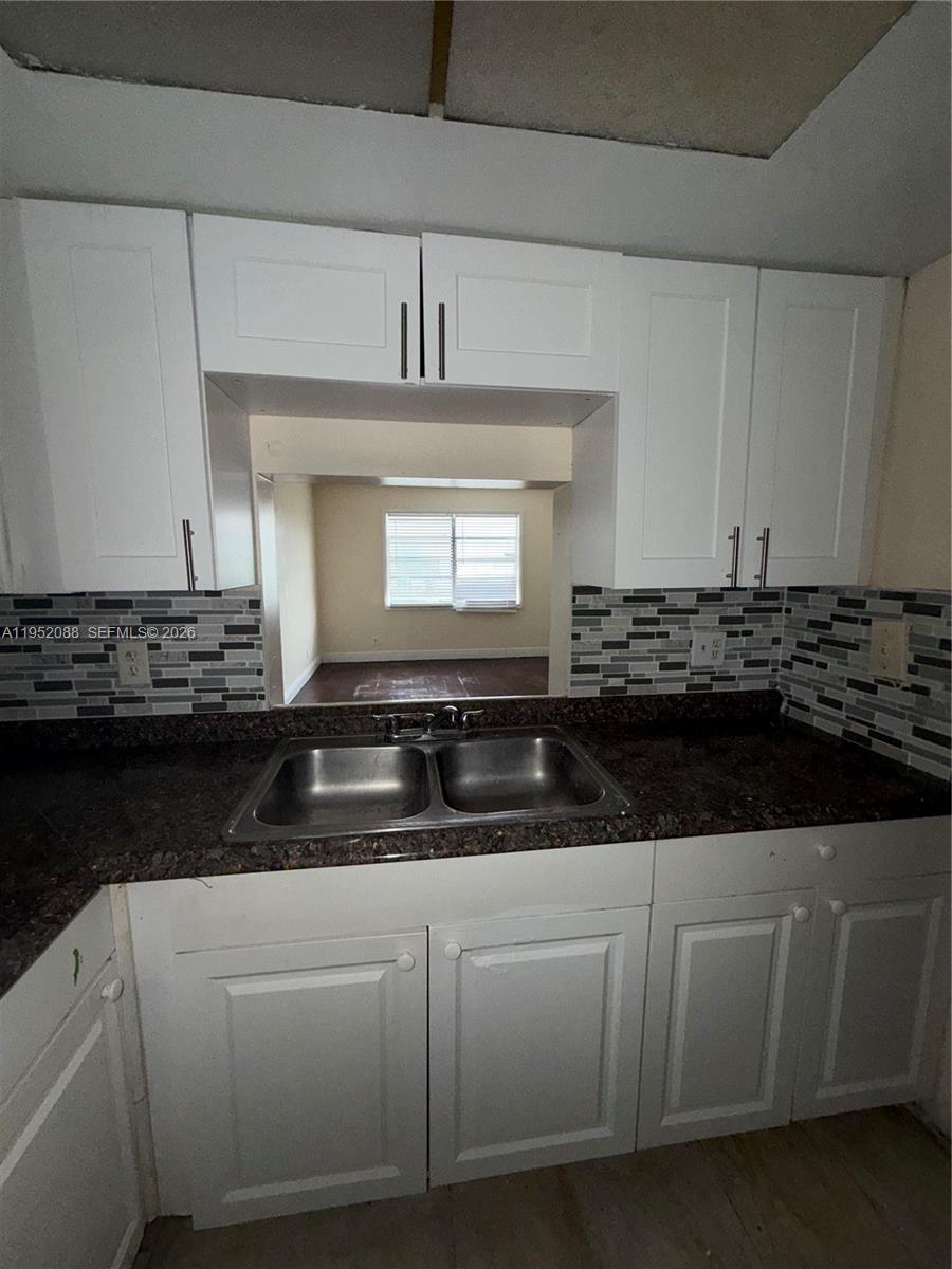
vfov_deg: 102.1
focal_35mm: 14
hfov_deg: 85.7
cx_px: 476
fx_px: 513
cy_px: 634
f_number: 2.2
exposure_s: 1/60
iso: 80
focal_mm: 2.22
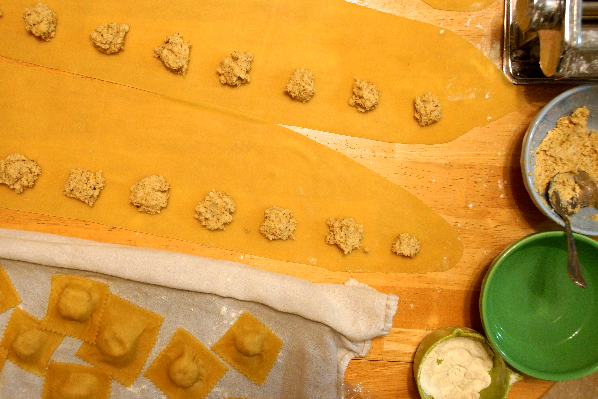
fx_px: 598
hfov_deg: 53.1
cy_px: 200
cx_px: 299
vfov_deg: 36.9
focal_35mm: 36
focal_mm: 24
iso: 1600
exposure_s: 1/100
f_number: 5
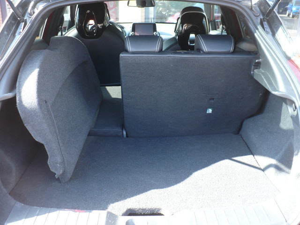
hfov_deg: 50.1
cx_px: 150
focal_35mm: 37
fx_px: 321
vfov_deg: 38.7
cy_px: 112
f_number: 2.8
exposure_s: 1/30
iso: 100
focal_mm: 6.1
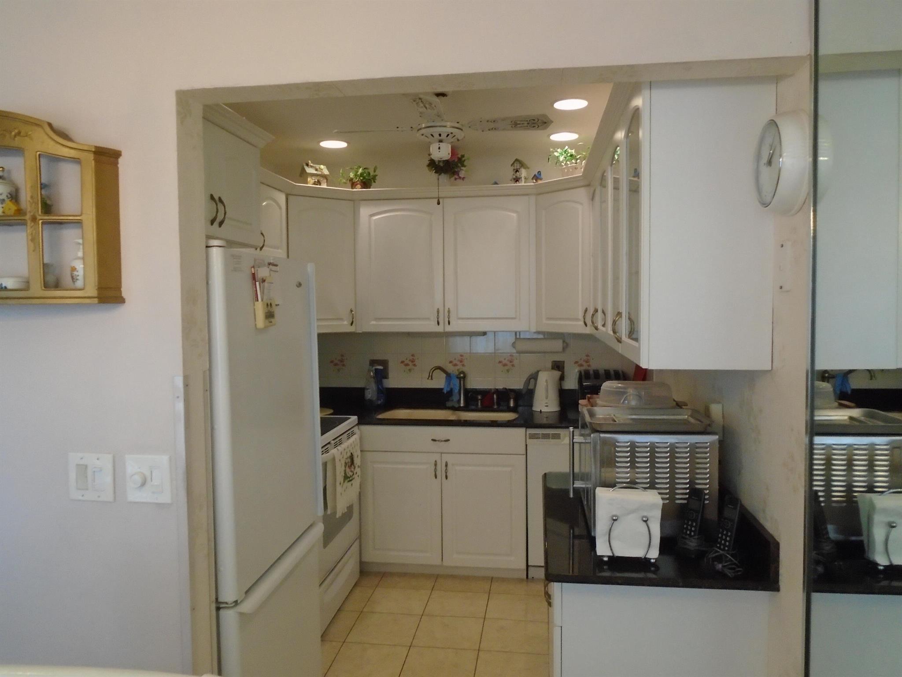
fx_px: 677
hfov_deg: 67.3
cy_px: 338
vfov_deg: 53.1
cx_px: 451
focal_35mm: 26
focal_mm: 4.6
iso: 400
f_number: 3.2
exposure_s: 1/40
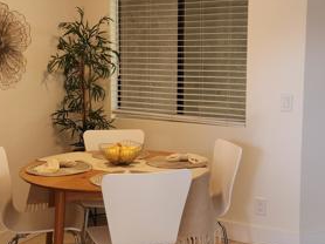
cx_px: 159
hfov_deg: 36.2
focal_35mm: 53
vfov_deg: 27.5
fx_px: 497
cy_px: 109
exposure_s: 1/60
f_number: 1.8
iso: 40
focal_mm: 5.4
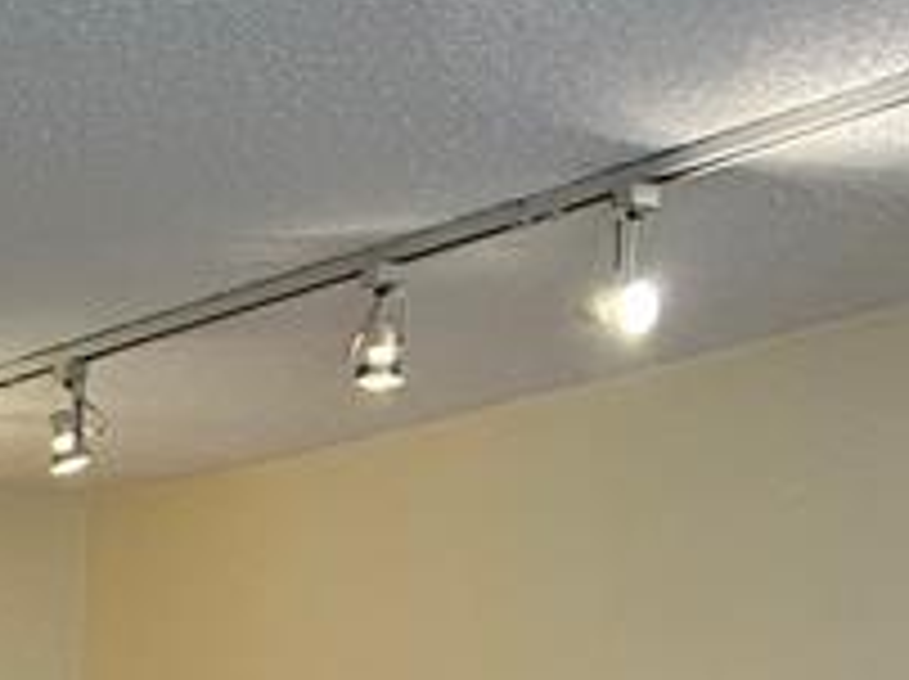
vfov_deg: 10.4
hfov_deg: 14.0
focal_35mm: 132
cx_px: -454
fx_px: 3462
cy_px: 1342
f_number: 1.5
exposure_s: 1/60
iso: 100
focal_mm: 5.7
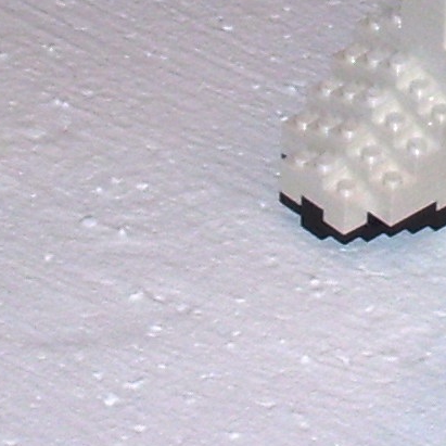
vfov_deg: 4.0
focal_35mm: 431
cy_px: -279
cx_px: 595
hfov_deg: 4.1
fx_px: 6283
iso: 80
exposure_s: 1/90
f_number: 4.3
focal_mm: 14.3
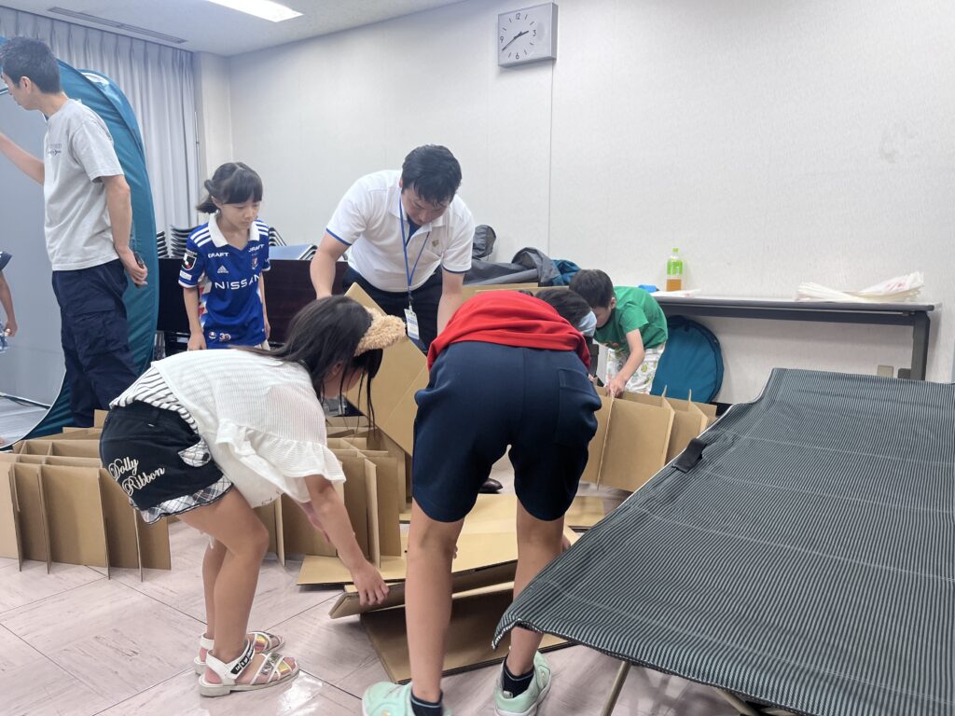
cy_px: 358
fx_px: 717
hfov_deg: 67.3
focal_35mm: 26
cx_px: 478
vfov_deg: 53.1
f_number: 1.6
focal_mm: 5.1
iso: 100
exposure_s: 1/100
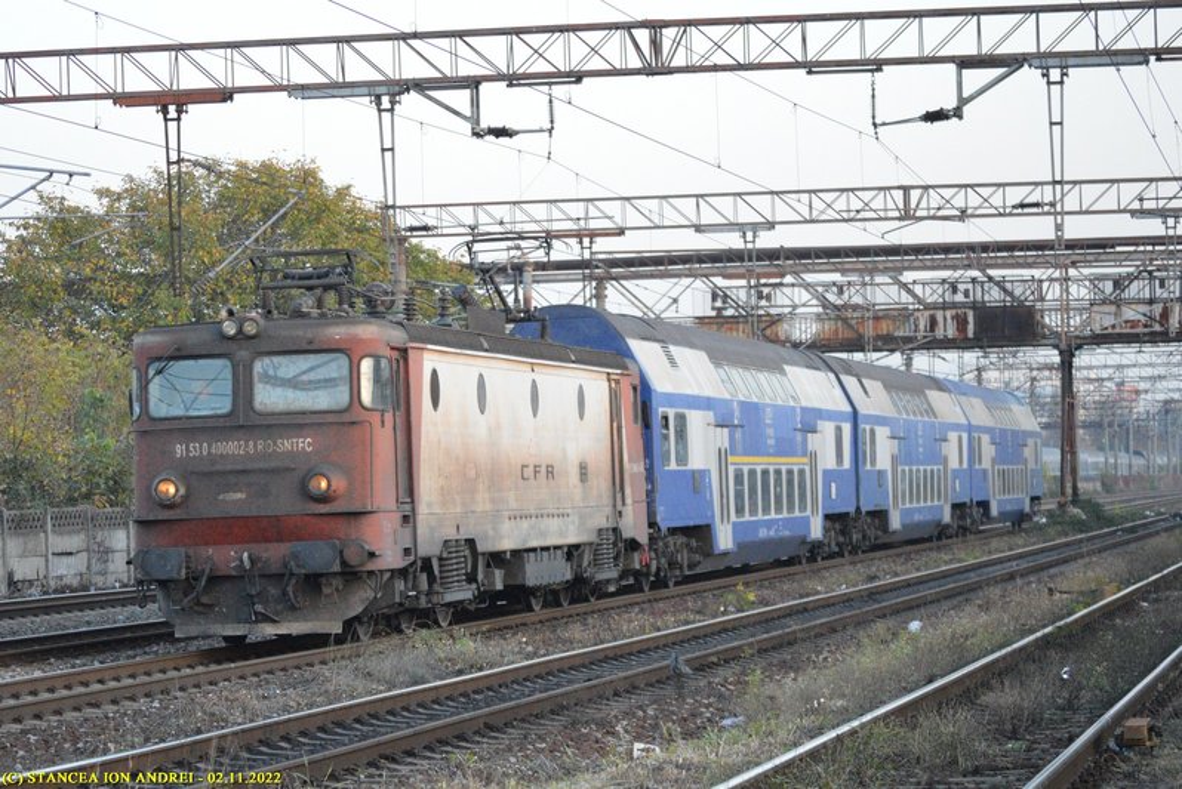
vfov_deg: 13.1
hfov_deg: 19.4
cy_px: 394
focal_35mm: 105
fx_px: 3449
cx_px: 591
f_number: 4.2
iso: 3200
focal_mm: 70
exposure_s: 1/500
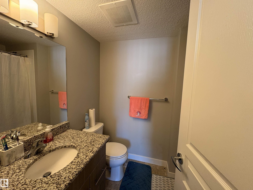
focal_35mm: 14
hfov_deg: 102.1
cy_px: 95
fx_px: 102
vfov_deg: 85.7
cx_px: 126
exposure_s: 1/60
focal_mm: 2.22
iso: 125
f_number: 2.2
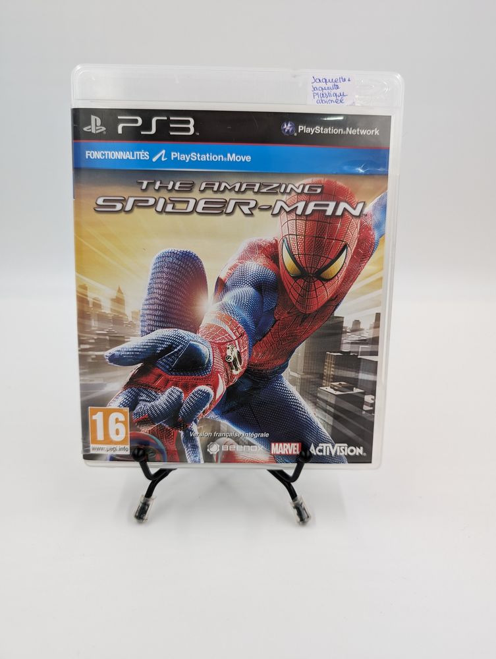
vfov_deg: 71.5
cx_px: 248
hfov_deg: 56.9
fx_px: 457
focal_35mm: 24
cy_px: 330
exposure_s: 1/34.8
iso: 40
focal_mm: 6.9
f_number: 1.68
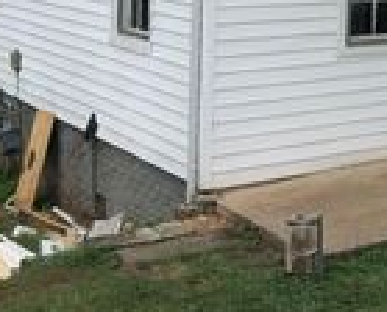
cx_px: 610
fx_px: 1126
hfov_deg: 17.3
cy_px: -124
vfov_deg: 14.9
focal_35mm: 98
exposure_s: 1/1116
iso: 20
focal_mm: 3.99
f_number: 1.8
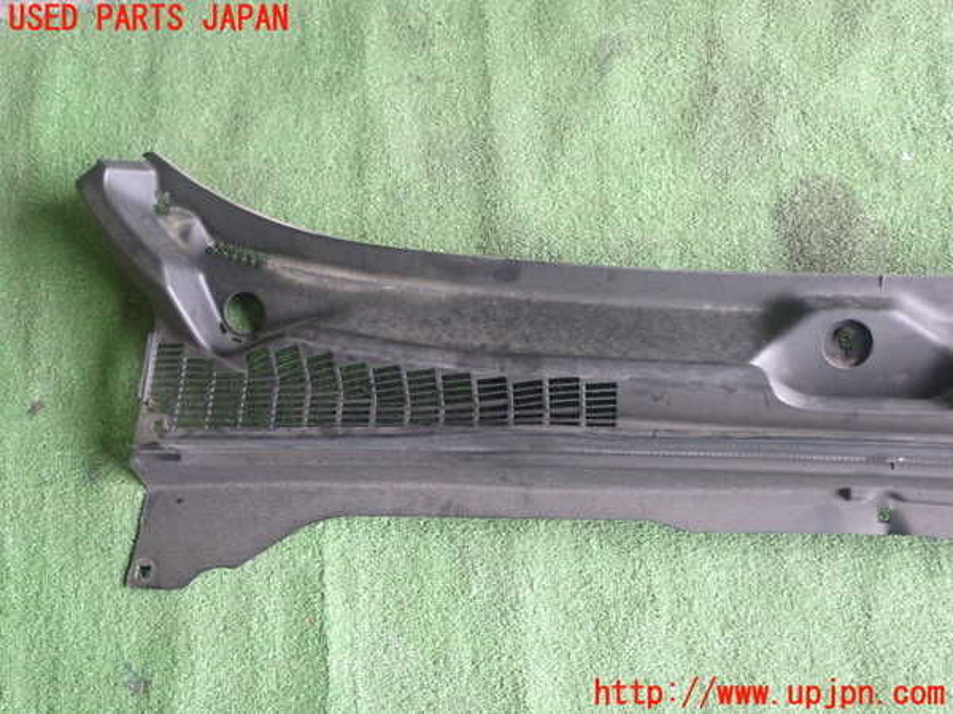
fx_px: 1211
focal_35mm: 44
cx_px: 476
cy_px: 357
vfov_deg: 32.9
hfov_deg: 42.9
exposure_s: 1/40
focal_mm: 7.84
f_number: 2.9
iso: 500
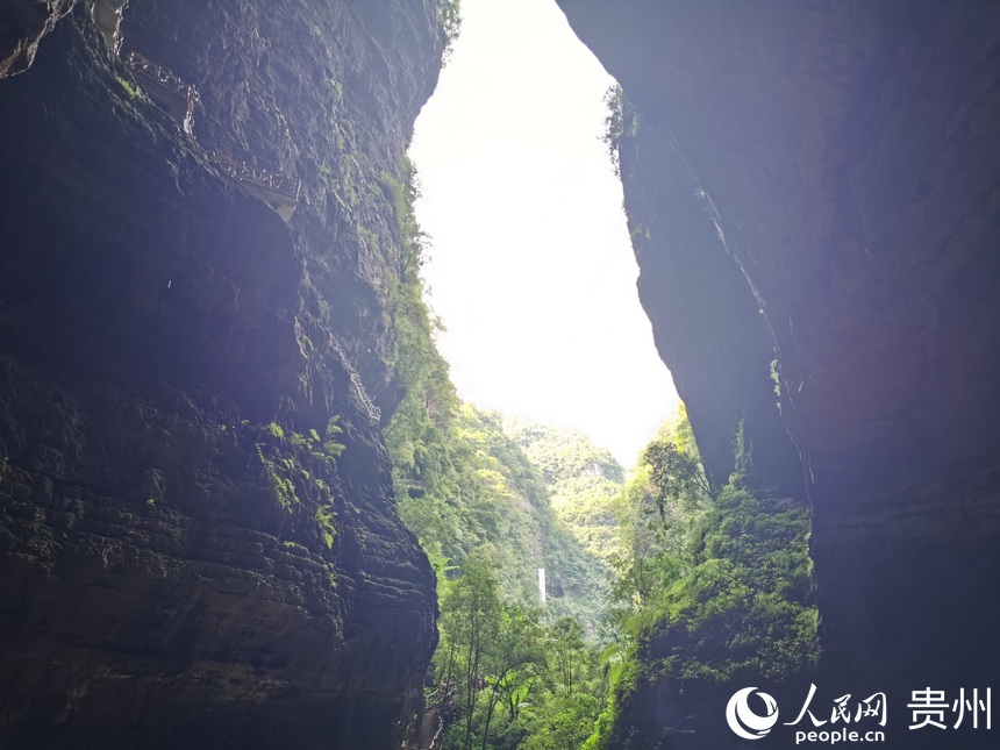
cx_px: 500
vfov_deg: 51.4
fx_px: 780
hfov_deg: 65.3
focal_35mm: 27
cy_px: 375
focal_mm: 5.56
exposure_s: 1/127
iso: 50
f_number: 1.6
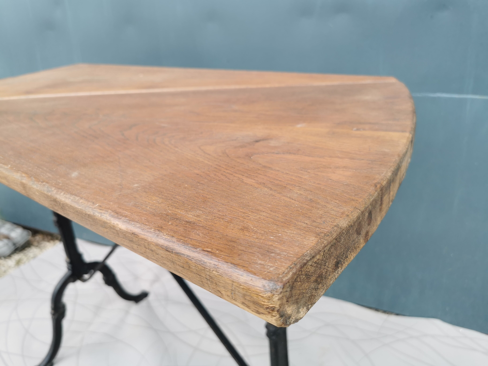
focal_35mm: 27
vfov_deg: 51.4
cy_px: 183
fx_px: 381
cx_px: 244
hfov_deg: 65.3
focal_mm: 5.56
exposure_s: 1/420
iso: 50
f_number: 1.6
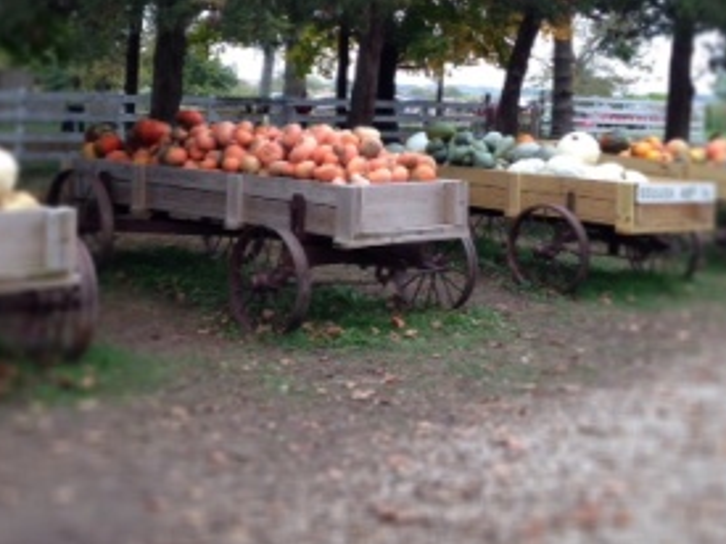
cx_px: 370
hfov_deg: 32.2
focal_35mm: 60
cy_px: 99
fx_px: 1258
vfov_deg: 24.0
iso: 50
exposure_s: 1/120
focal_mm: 4.12
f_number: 2.4
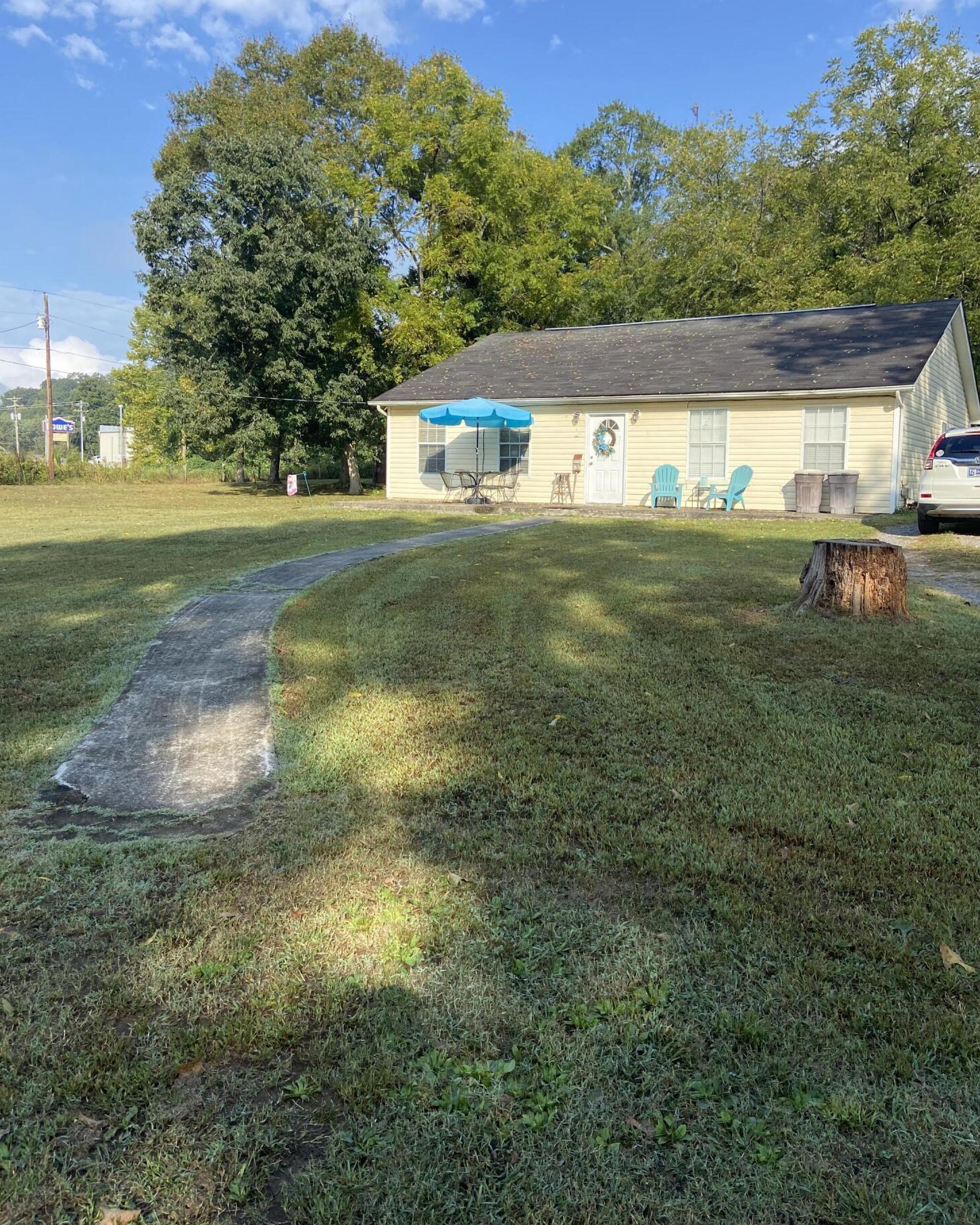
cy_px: 555
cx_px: 483
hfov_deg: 51.5
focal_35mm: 28
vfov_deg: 62.1
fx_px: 1015
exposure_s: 1/1464
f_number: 1.8
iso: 32
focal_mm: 4.25
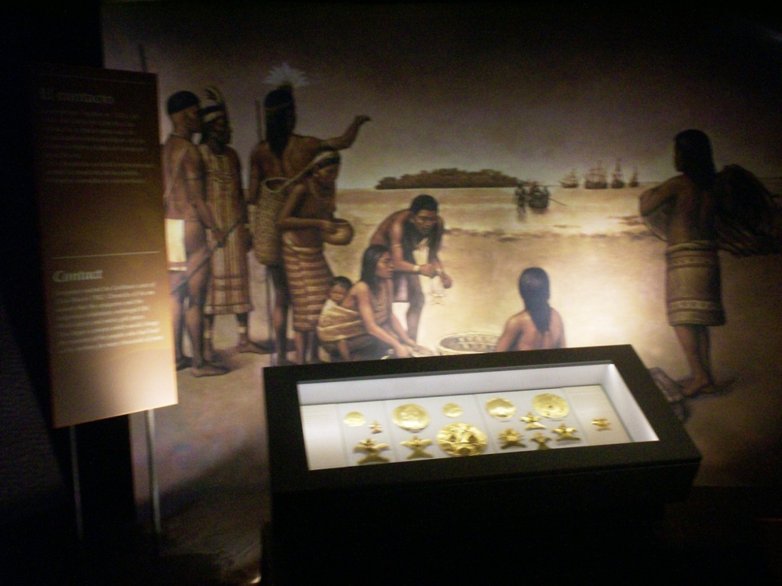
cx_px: 391
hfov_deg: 51.4
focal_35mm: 36
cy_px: 293
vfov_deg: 39.7
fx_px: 813
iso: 200
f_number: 4.5
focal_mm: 6
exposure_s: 1/11.3
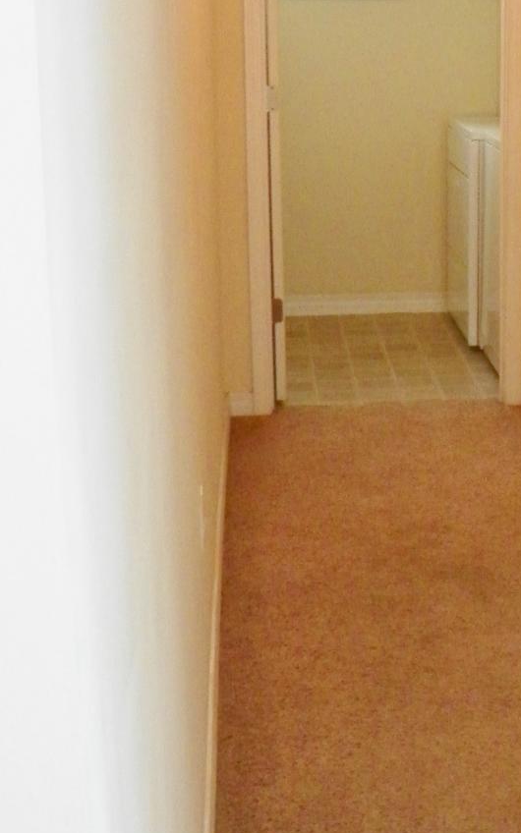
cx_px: 619
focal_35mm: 65
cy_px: 305
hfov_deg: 18.9
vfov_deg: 31.4
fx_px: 1477
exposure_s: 1/30
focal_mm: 4.6
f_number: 2.8
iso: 200
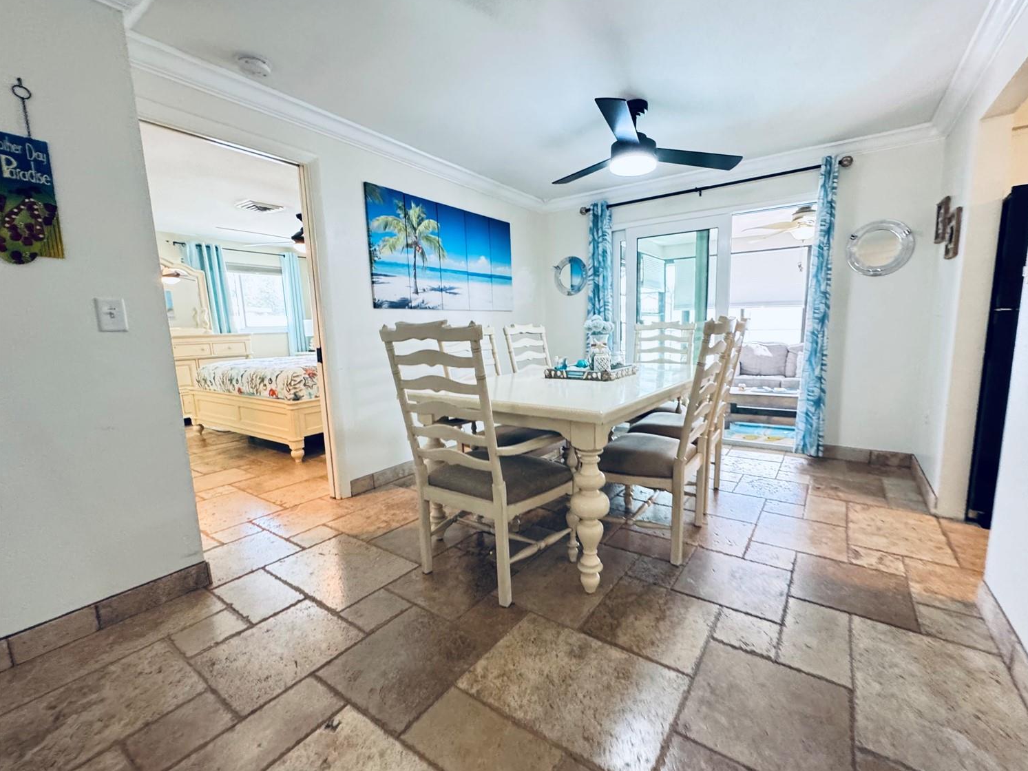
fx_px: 445
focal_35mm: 15
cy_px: 393
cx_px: 548
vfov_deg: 81.7
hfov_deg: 98.0
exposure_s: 1/60
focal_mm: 2.22
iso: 500
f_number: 2.2
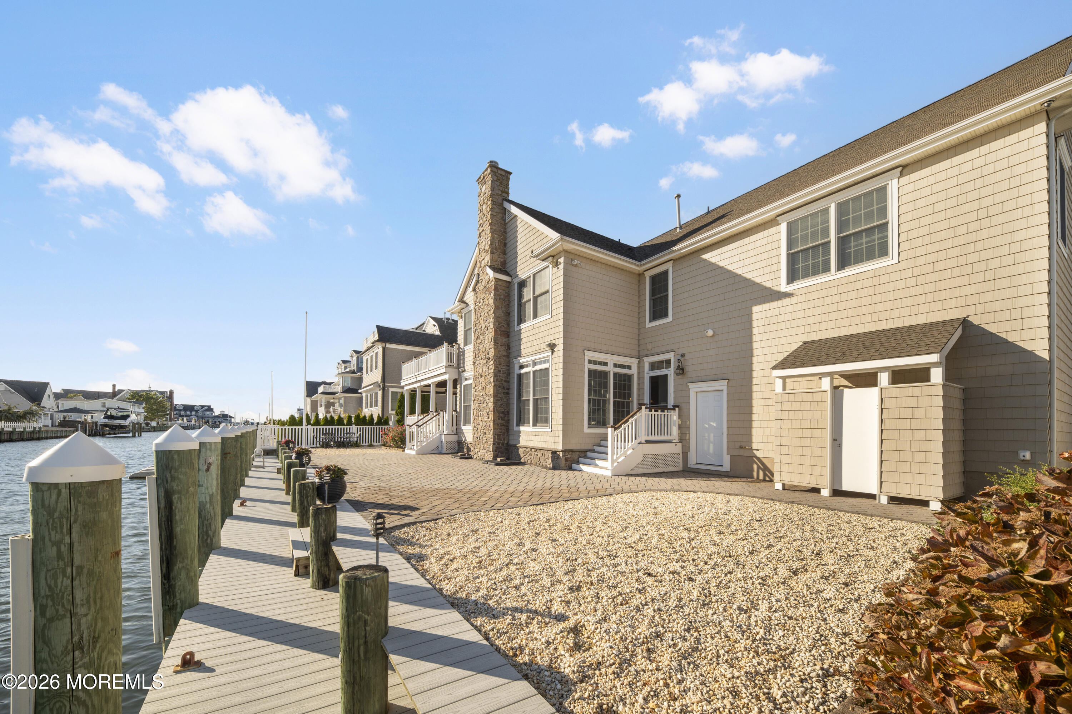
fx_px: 357
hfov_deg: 112.6
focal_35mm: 12
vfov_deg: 90.0
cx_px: 536
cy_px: 357
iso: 400
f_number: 8
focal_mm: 12
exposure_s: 1/800
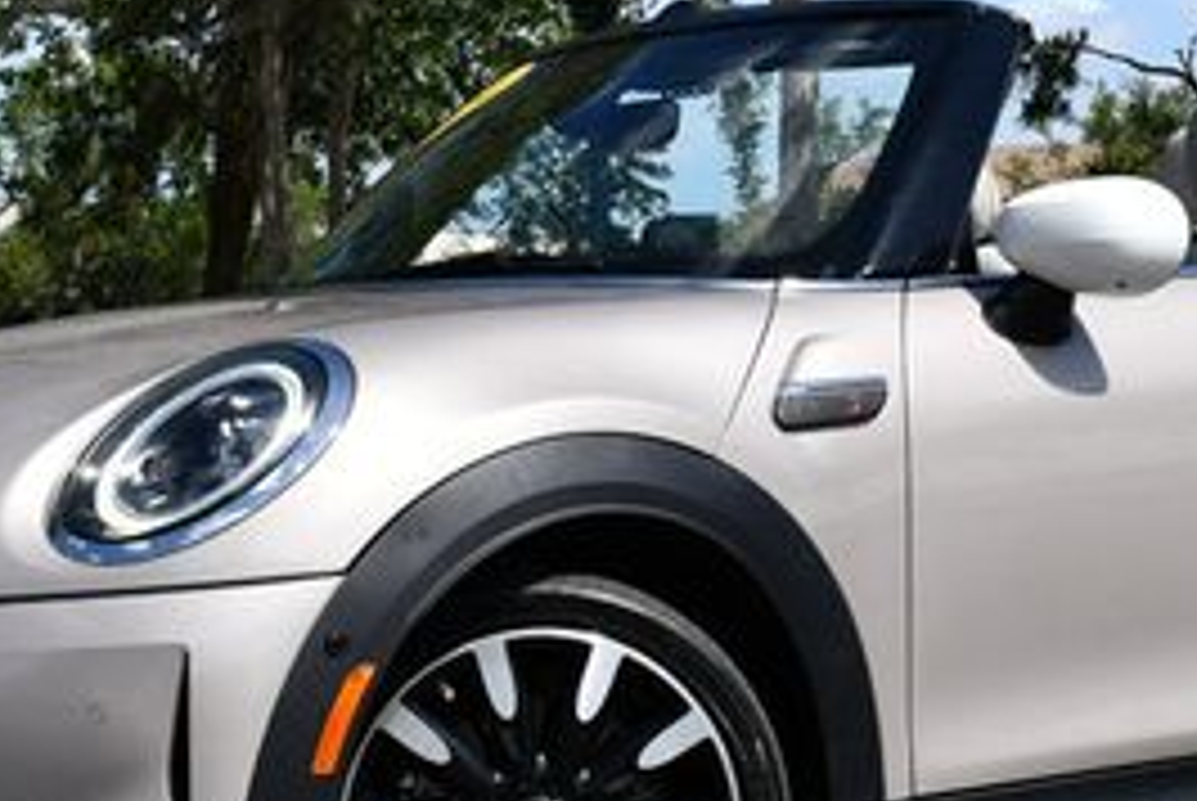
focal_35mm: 106
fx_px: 3528
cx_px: 747
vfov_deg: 12.9
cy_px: 356
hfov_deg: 19.2
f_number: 9
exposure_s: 1/320
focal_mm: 22
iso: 100
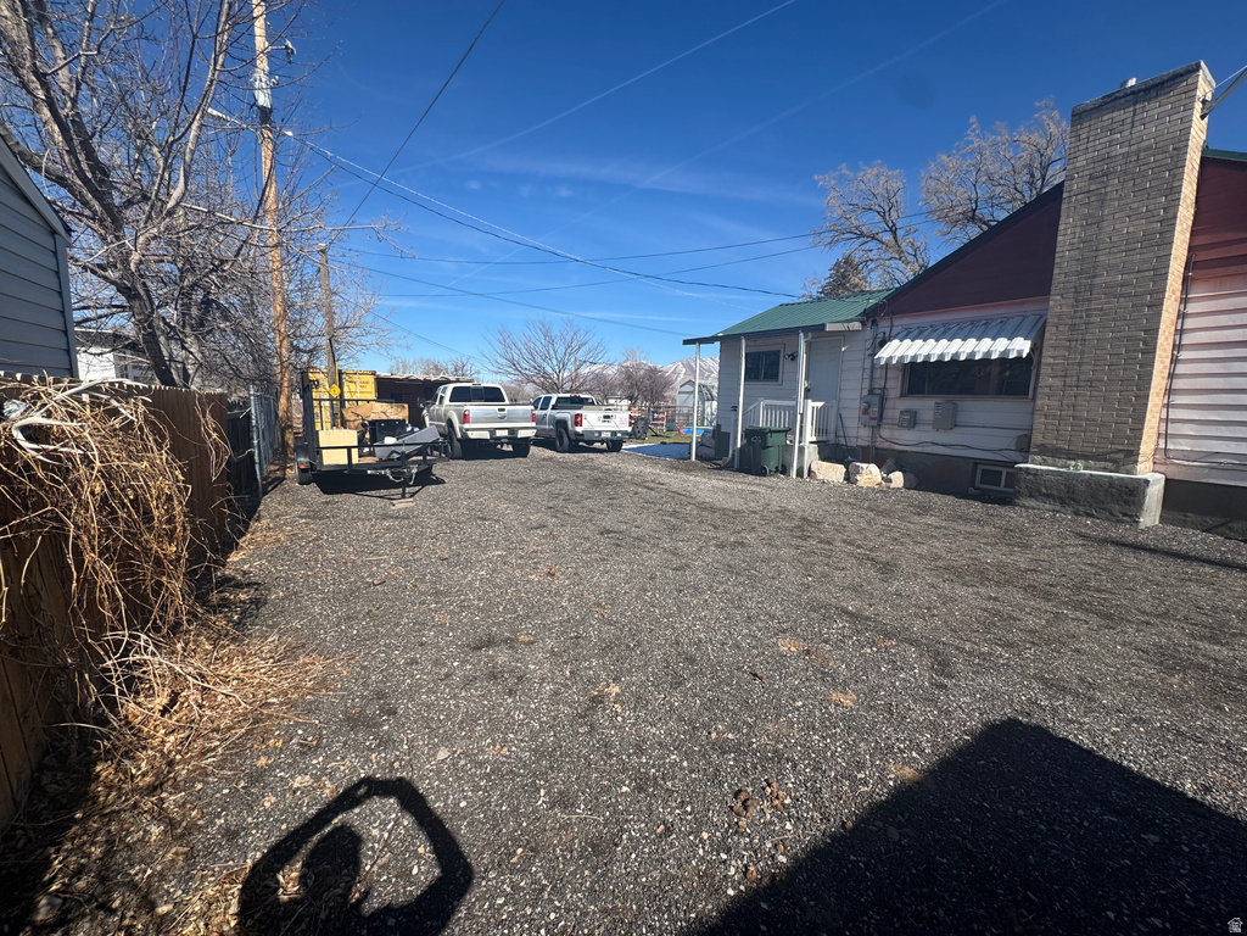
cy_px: 468
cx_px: 624
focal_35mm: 14
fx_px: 504
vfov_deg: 85.7
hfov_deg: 102.1
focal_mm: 2.22
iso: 50
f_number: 2.2
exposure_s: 1/2415
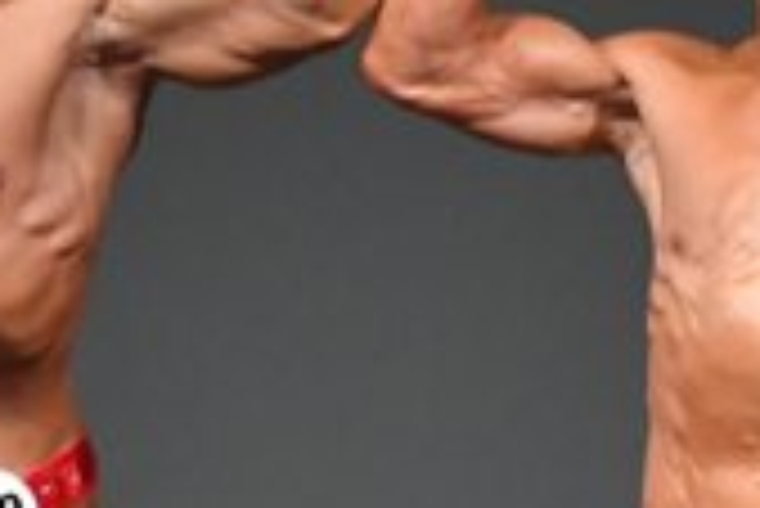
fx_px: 30446
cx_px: 677
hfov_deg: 1.4
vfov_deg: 1.0
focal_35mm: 1441
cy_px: 575
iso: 4000
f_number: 5.6
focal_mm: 210
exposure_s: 1/400
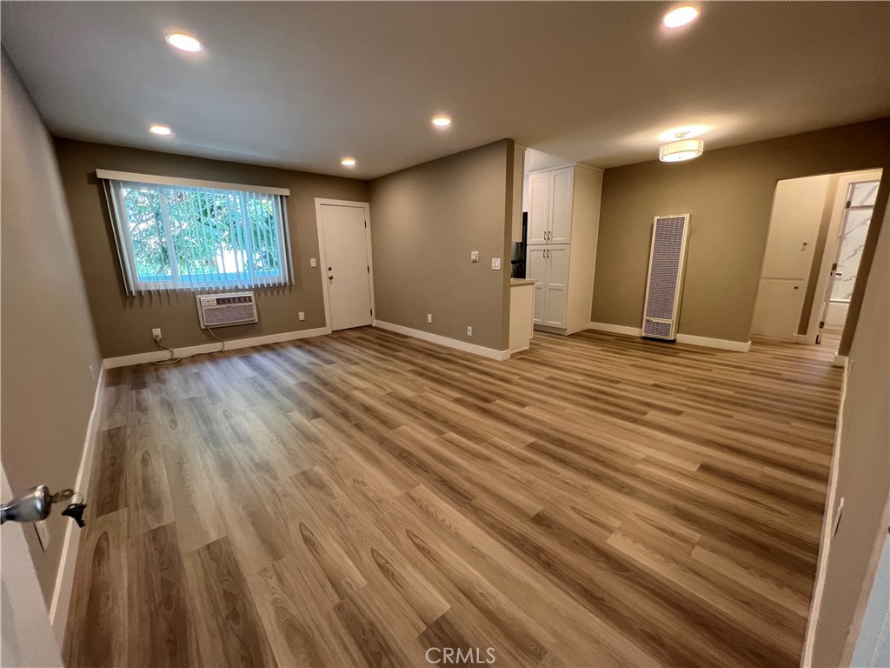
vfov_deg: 89.9
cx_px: 445
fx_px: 334
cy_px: 334
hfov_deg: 106.2
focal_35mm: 13
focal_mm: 1.57
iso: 200
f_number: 1.8
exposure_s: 1/120
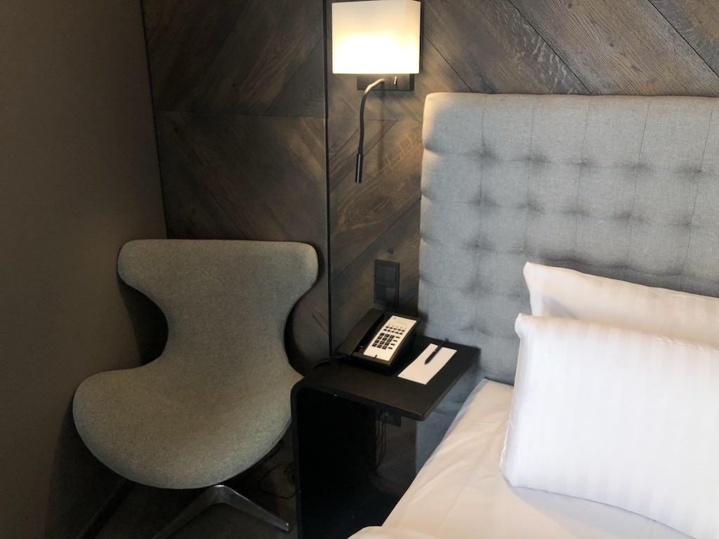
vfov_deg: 49.7
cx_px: 360
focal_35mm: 28
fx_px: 582
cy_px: 270
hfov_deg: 63.4
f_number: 1.8
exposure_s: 1/33
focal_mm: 4
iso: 25
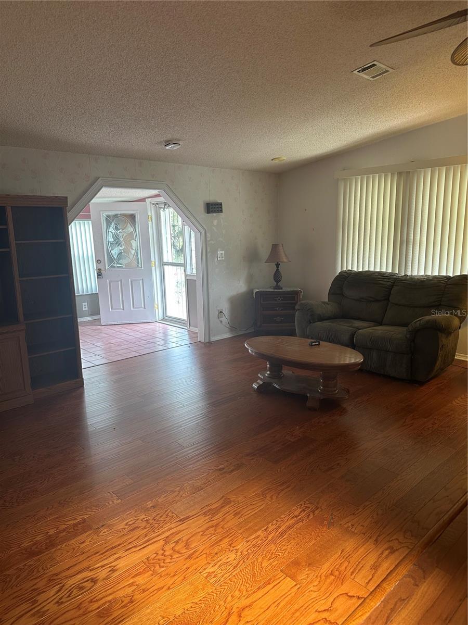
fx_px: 433
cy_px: 312
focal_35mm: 24
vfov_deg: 71.6
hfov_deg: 56.8
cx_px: 234
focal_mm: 6.86
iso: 125
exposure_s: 1/60
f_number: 1.78
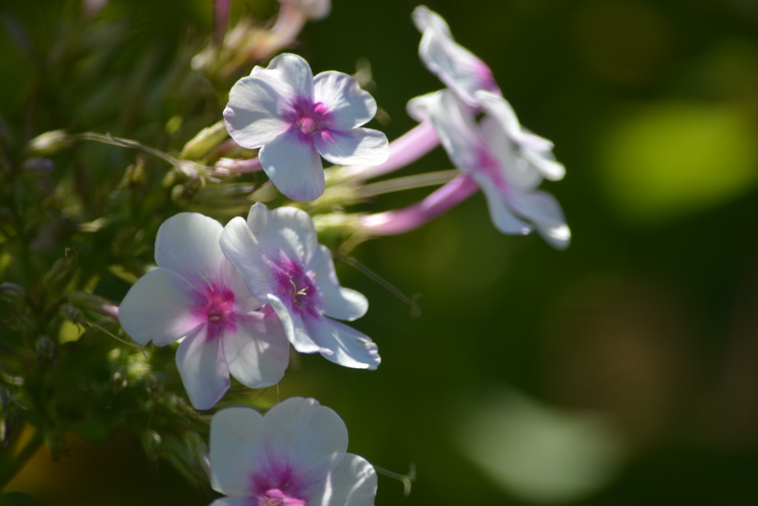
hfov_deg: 4.5
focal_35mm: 462
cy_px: 251
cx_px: 378
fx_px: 9730
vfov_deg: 3.0
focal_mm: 300
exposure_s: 1/500
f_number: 5.6
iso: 200
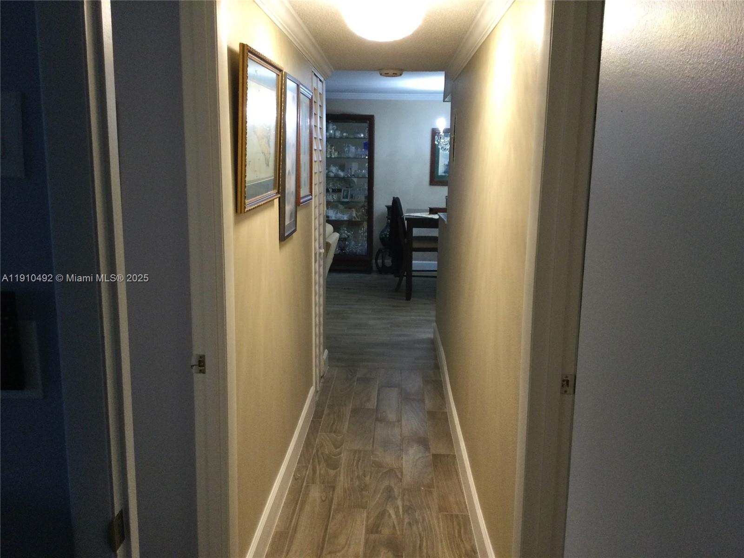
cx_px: 372
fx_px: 666
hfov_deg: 58.4
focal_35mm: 31
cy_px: 279
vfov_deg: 45.4
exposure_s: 1/30
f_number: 2.4
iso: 100
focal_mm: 3.3
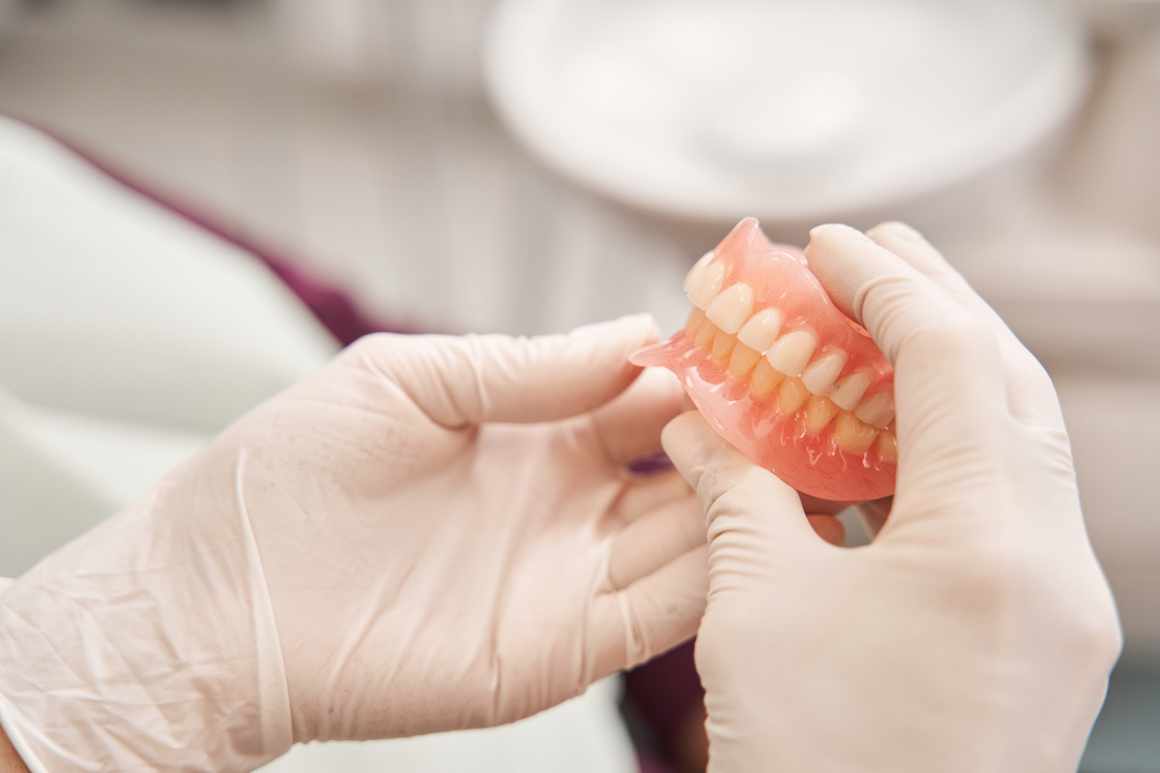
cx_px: 580
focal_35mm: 68
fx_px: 2191
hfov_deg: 29.7
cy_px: 386
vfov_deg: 20.0
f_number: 3.5
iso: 320
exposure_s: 1/160
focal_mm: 68
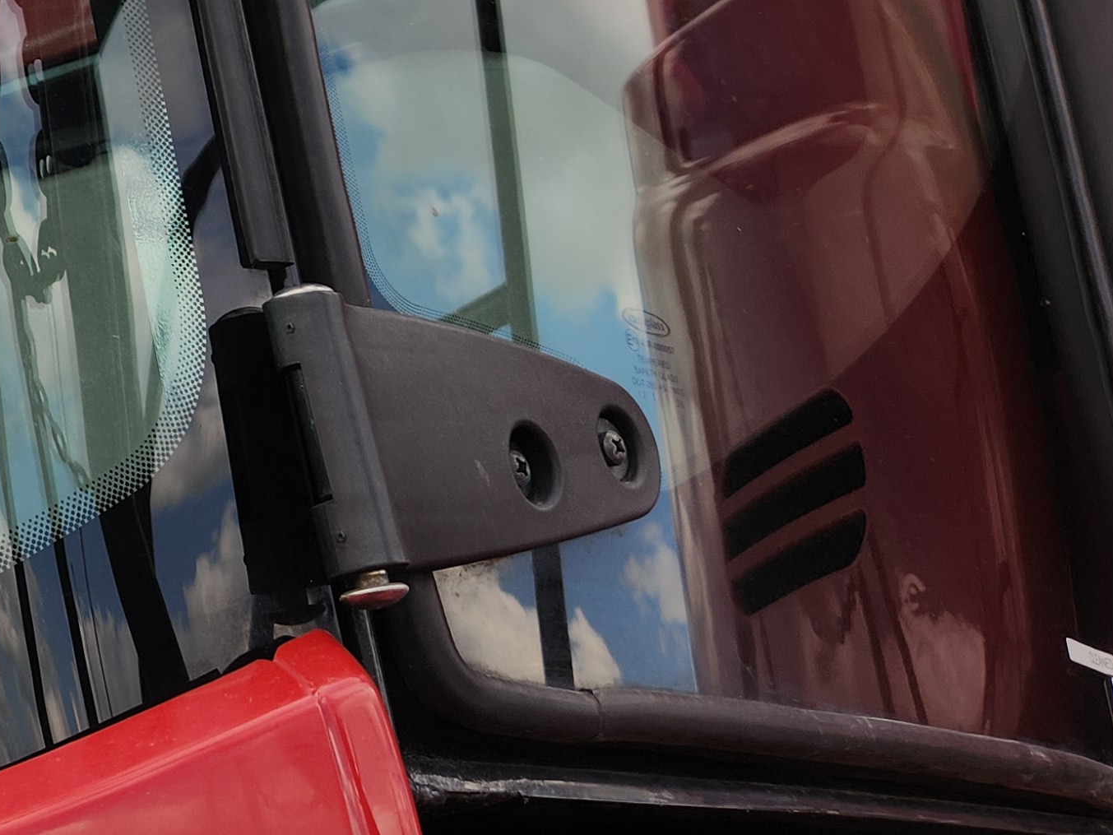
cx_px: -415
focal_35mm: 68
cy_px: 180
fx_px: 2187
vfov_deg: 21.4
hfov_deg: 24.2
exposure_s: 1/805
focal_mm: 5.4
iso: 20
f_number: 1.8
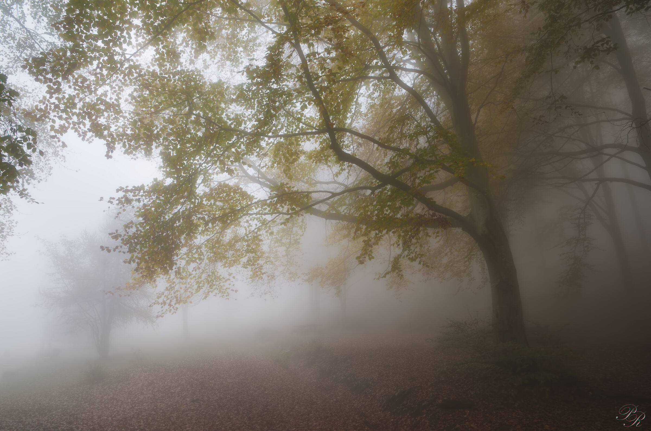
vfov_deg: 52.9
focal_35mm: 24
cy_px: 216
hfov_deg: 73.8
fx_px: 433
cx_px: 326
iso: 100
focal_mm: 16
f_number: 16
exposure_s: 1/1.67
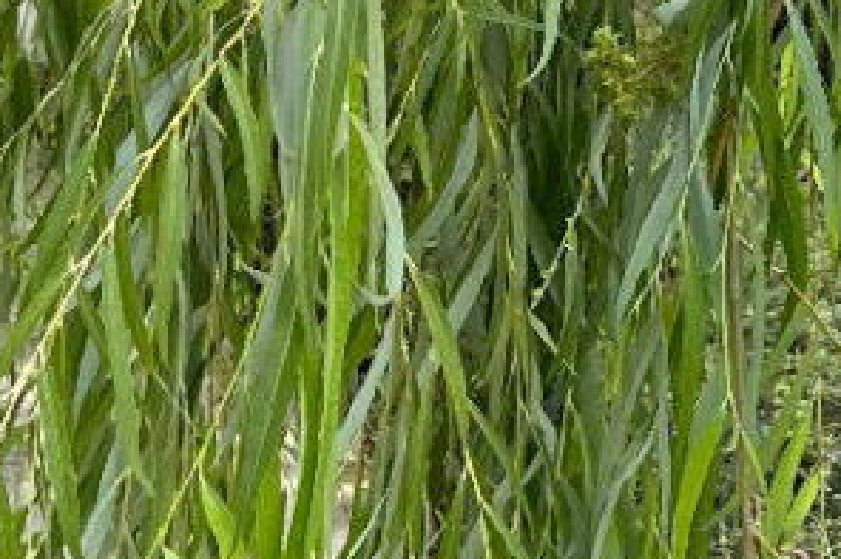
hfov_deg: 12.5
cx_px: 975
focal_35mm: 161
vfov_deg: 8.0
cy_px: -692
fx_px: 3759
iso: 50
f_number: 1.6
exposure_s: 1/558
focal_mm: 5.1
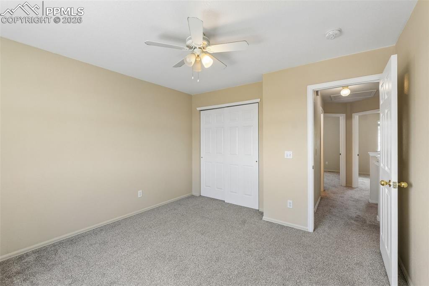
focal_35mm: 15
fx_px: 179
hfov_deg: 100.4
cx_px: 214
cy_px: 143
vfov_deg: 77.3
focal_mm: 10
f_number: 9
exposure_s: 1/60
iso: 640
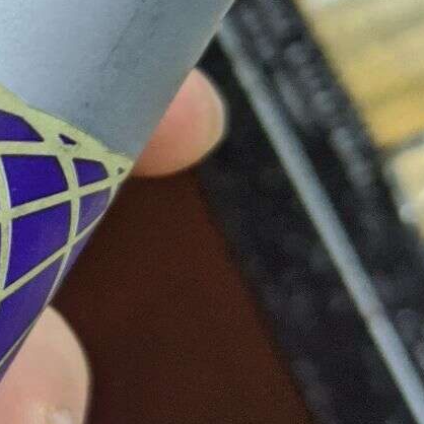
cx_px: -328
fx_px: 1621
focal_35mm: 117
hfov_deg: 13.4
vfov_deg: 14.9
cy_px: 173
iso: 270
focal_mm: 4.44
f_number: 1.8
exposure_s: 1/25
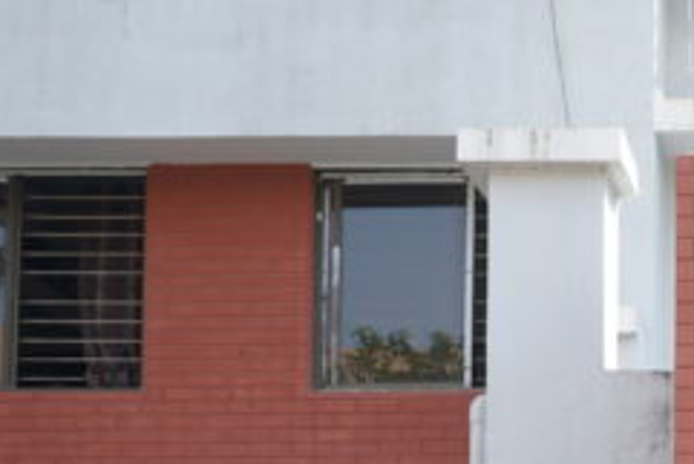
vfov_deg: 10.8
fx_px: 2295
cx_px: 1022
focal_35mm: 119
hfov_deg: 15.9
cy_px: 843
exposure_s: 1/160
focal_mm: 28
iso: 100
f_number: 4.5
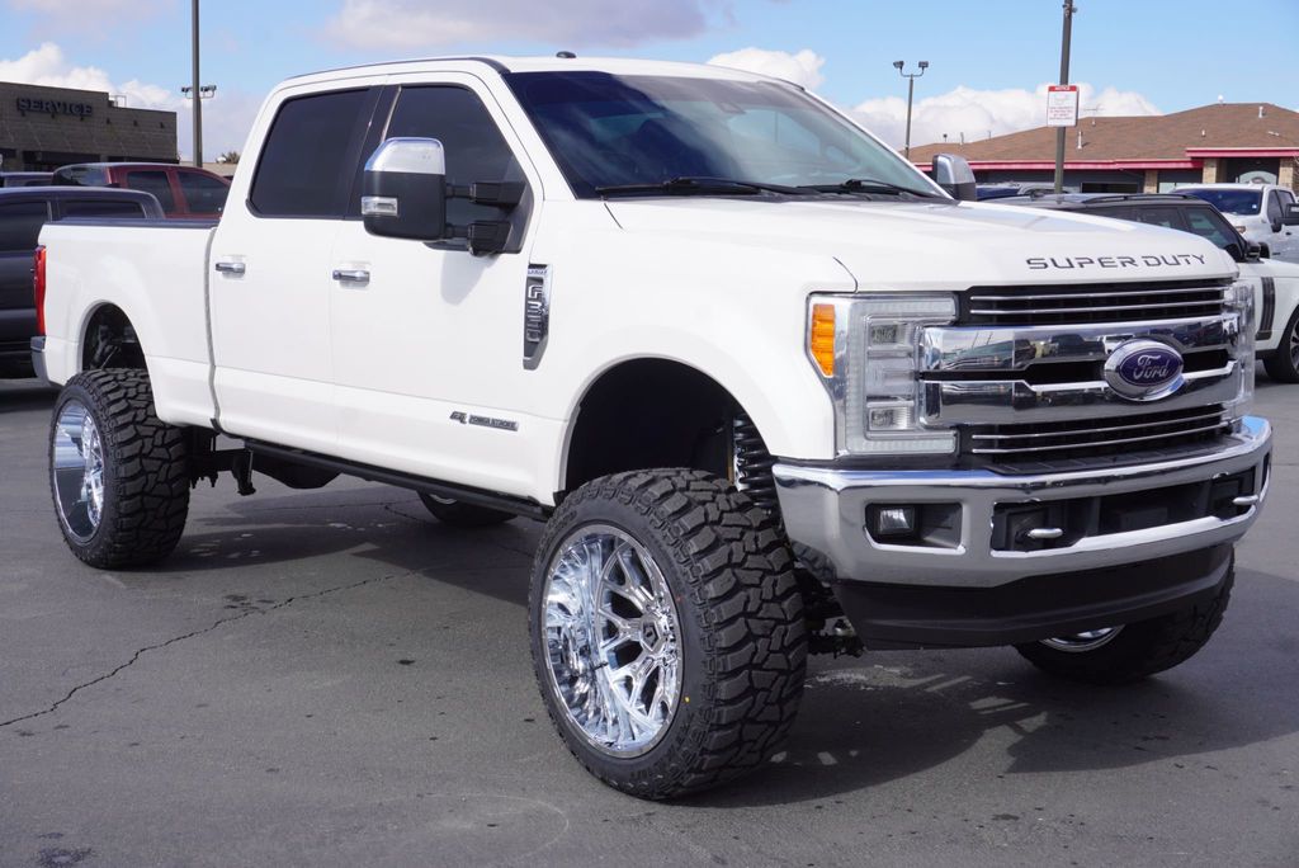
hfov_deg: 41.1
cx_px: 650
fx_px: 1733
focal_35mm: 48
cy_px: 434
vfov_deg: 28.1
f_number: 11
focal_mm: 32
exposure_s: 1/160
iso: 100
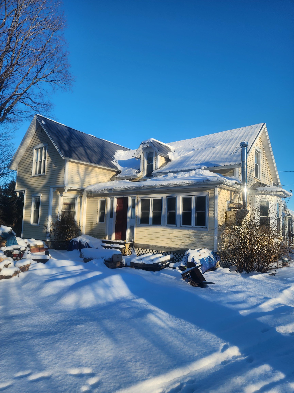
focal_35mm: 23
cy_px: 196
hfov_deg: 58.9
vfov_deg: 73.9
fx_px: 260
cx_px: 147
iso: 12
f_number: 1.8
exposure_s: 1/686
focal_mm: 6.4
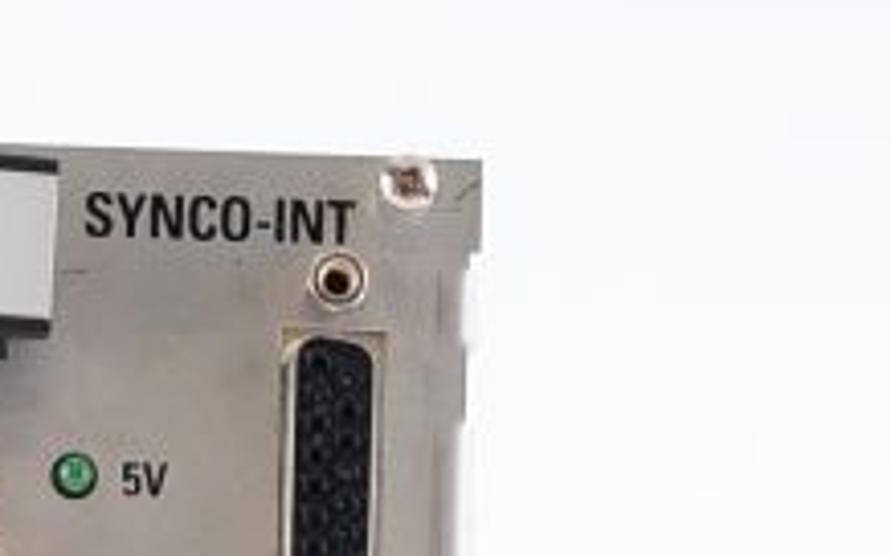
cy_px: 1623
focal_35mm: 211
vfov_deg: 5.8
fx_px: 5121
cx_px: 53
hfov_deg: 9.9
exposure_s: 1/125
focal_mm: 50
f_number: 9
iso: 1600
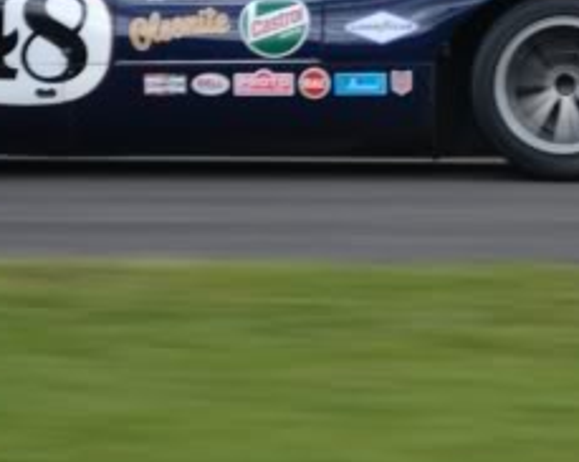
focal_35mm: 346
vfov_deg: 4.5
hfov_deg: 5.6
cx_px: 411
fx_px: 5928
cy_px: 98
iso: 100
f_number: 6.3
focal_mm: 55
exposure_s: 1/160
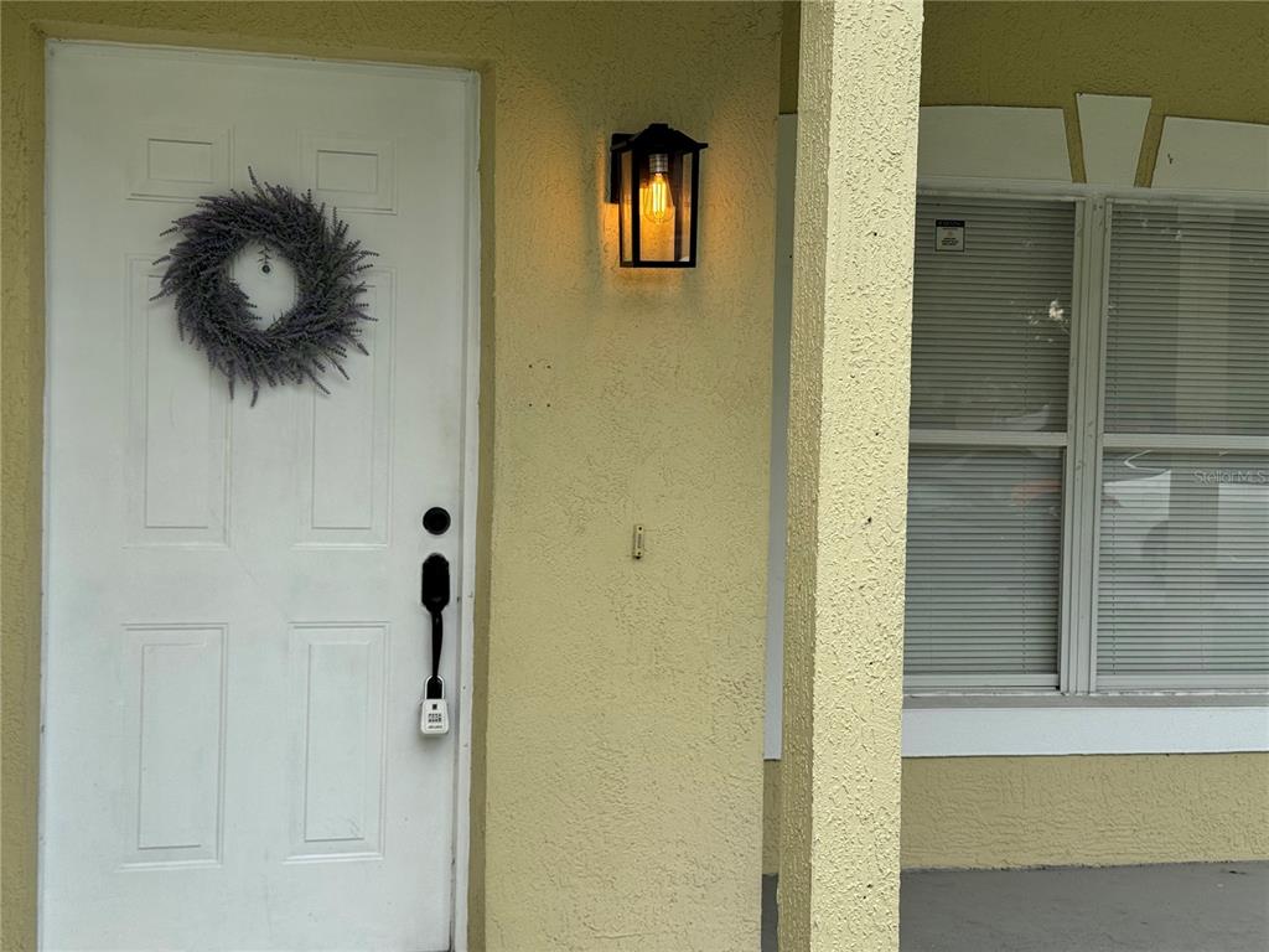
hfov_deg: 39.7
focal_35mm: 48
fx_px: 1760
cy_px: 476
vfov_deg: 30.3
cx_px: 634
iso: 64
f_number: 1.78
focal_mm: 6.76
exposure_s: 1/966
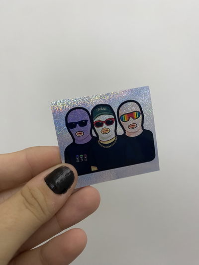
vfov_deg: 69.4
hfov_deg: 54.9
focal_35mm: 25
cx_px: 100
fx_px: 192
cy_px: 132
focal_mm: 4.25
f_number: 1.8
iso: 200
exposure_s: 1/50
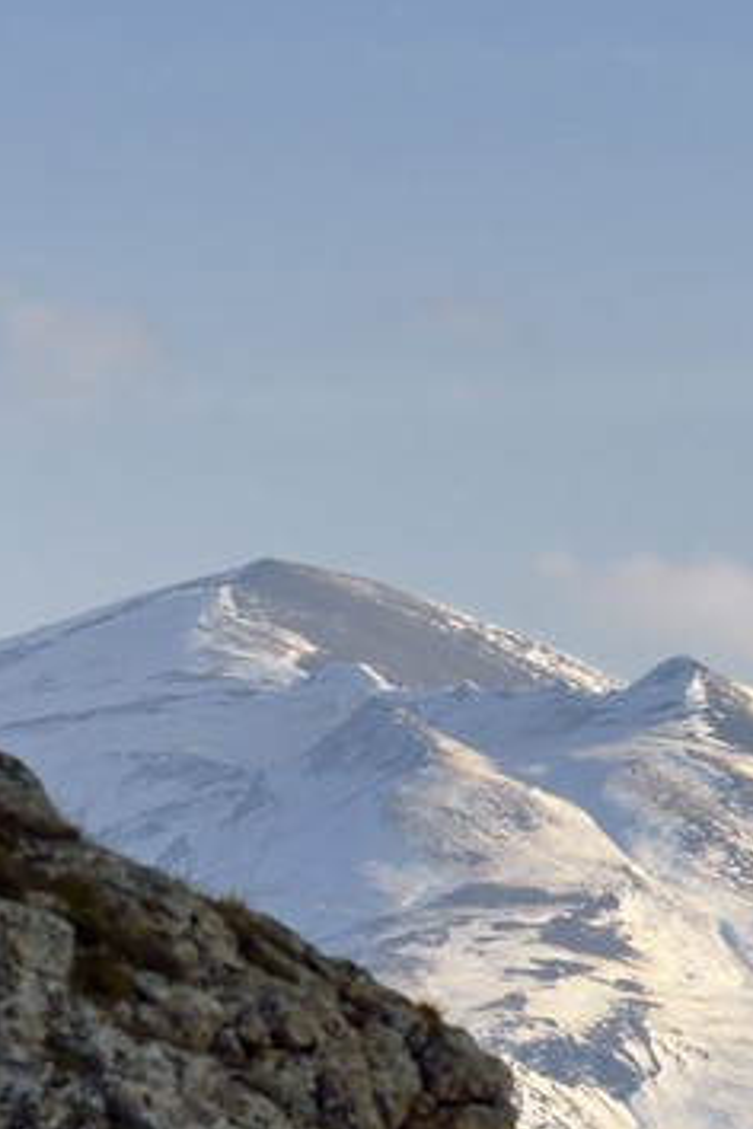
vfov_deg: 2.3
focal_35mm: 904
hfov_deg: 1.5
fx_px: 28361
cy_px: 1279
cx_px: 2087
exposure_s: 1/400
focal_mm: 200
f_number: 11
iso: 200
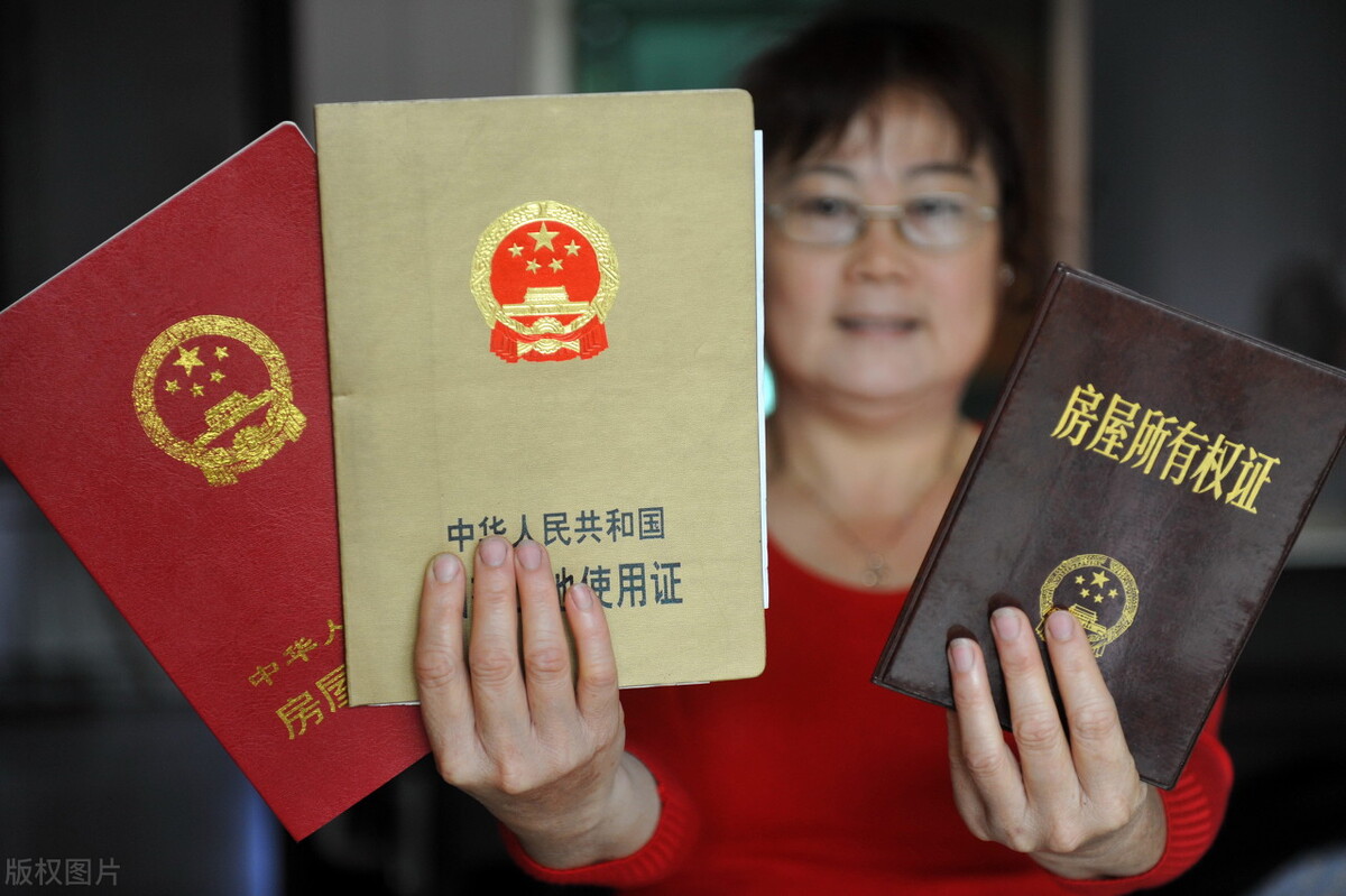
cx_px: 673
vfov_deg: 19.4
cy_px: 448
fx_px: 2616
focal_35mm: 70
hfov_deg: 28.9
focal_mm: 70
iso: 800
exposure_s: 1/250
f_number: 2.8
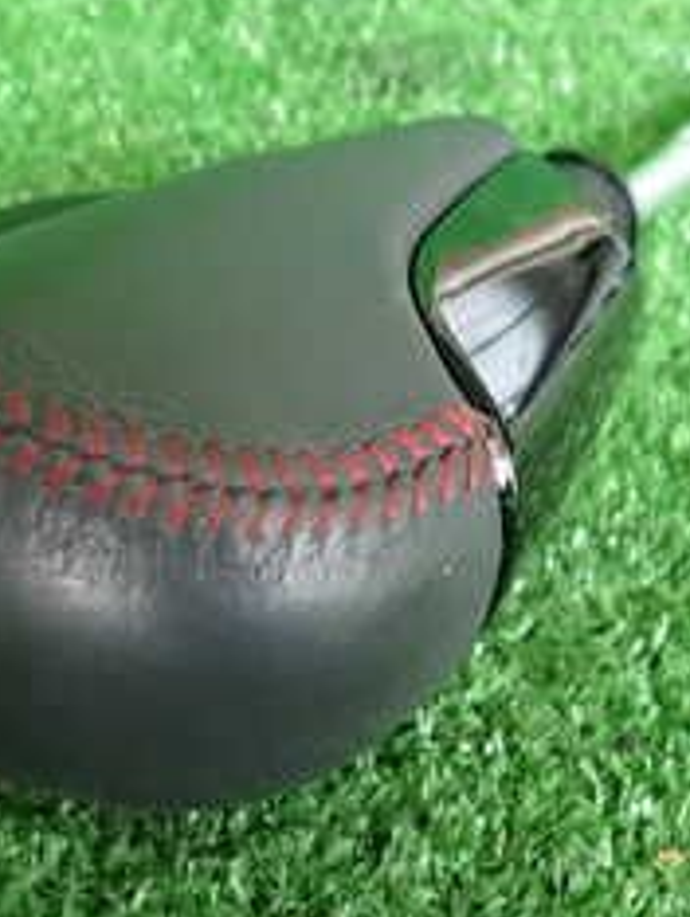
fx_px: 1698
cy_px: 584
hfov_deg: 22.9
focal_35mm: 64
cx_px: 267
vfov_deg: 30.1
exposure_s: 1/60
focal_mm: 4.5
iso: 200
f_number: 2
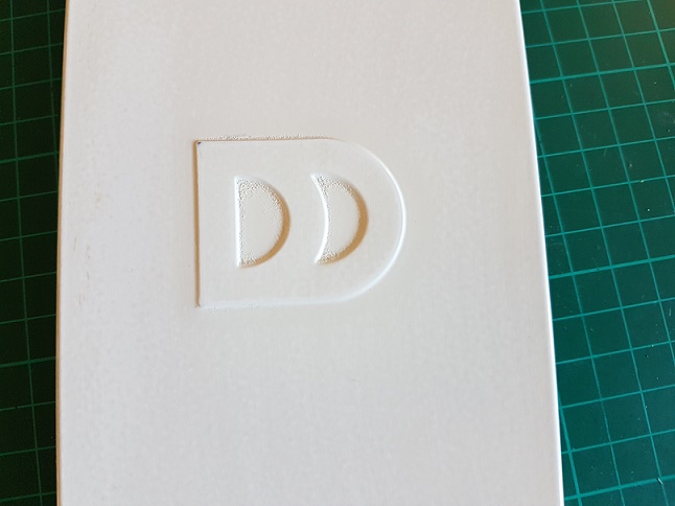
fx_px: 507
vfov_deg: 53.0
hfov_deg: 67.3
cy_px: 253
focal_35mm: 26
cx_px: 338
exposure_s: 1/25
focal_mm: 4.2
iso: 200
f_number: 1.7
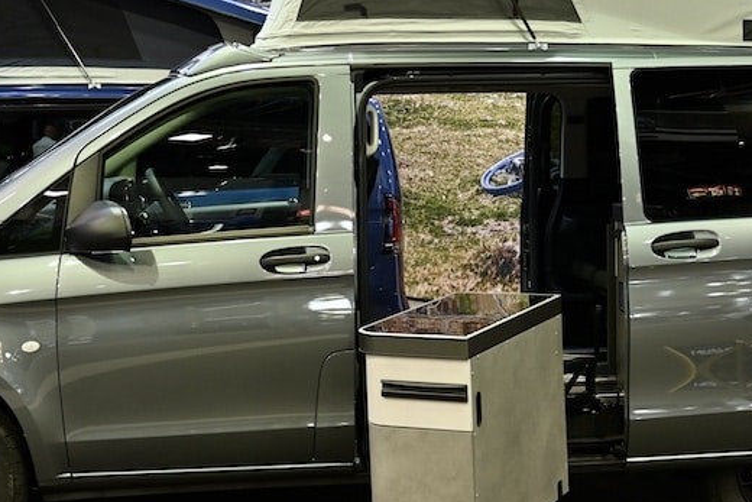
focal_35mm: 61
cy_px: 215
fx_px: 1274
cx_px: 434
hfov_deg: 32.8
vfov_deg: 22.3
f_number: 3.2
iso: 450
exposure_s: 1/100
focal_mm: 31
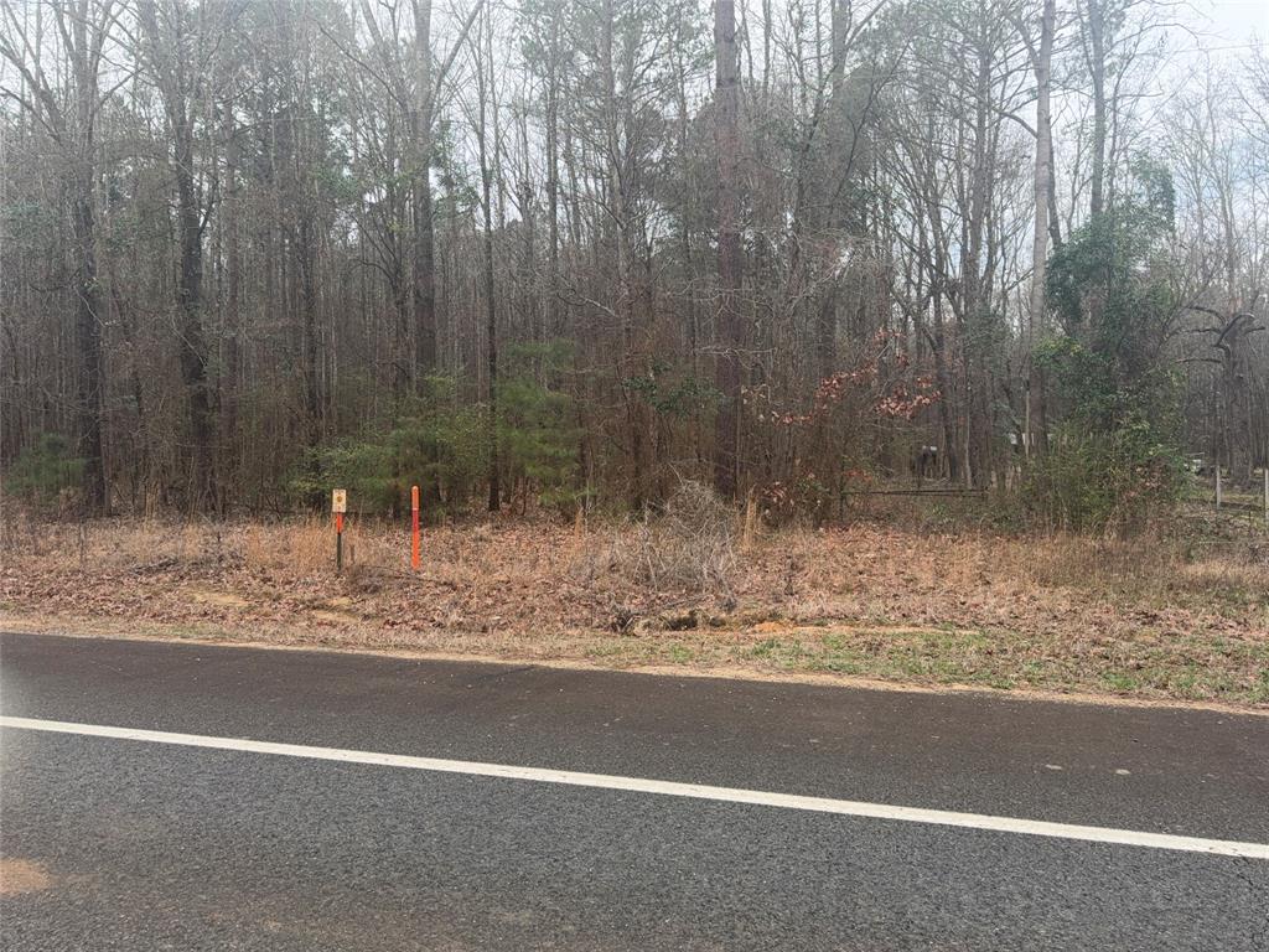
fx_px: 880
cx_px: 634
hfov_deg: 71.6
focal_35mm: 24
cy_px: 476
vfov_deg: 56.8
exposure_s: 1/735
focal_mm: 6.76
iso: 80
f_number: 1.78
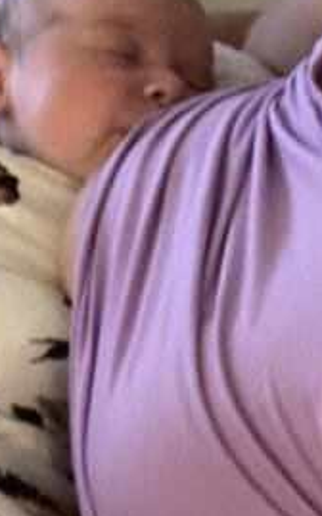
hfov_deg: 10.8
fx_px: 1700
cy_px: -119
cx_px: 128
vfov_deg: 16.5
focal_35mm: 121
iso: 800
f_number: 2.2
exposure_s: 1/15
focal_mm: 2.71
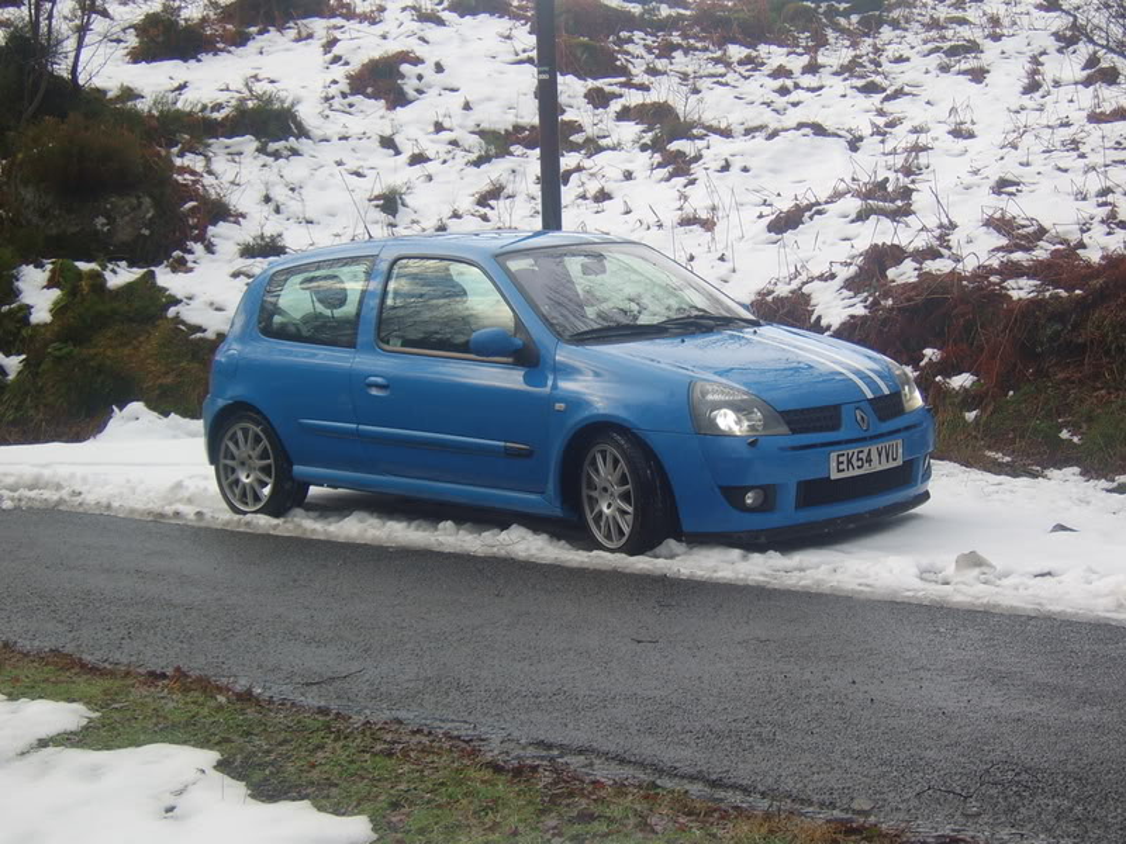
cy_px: 422
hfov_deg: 35.5
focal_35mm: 54
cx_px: 563
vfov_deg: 27.0
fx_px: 1757
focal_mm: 14.04
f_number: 3.5
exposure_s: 1/71
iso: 50
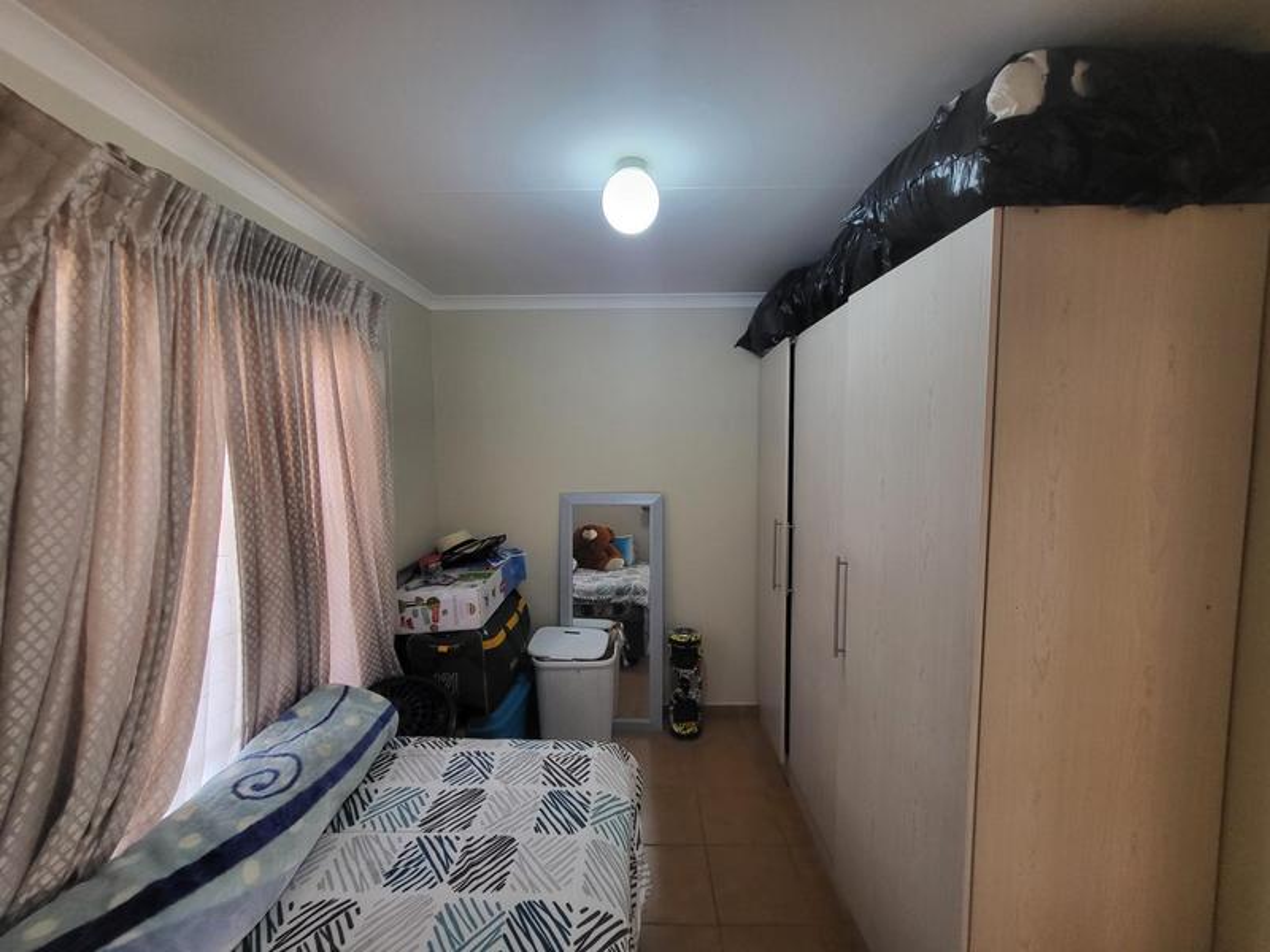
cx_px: 635
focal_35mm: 13
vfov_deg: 89.9
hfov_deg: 106.2
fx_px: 477
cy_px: 476
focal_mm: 1.74
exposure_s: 1/33
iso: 320
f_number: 2.2
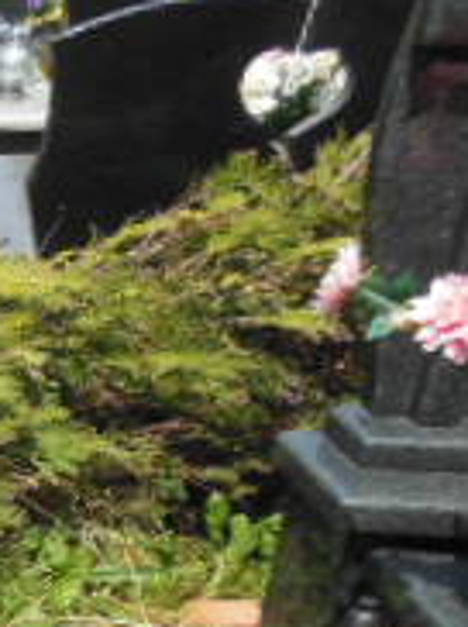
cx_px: -454
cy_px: 761
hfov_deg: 14.2
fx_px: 1590
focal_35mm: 88
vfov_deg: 20.7
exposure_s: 1/1500
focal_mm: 4.5
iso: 125
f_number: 3.2
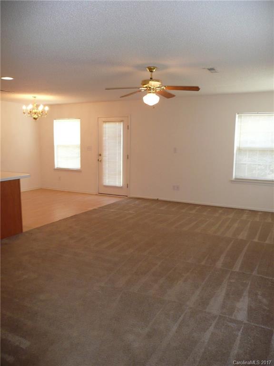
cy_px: 183
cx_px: 137
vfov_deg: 63.4
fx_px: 296
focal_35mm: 28
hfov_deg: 49.7
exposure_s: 1/30
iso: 200
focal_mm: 4.6
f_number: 3.3
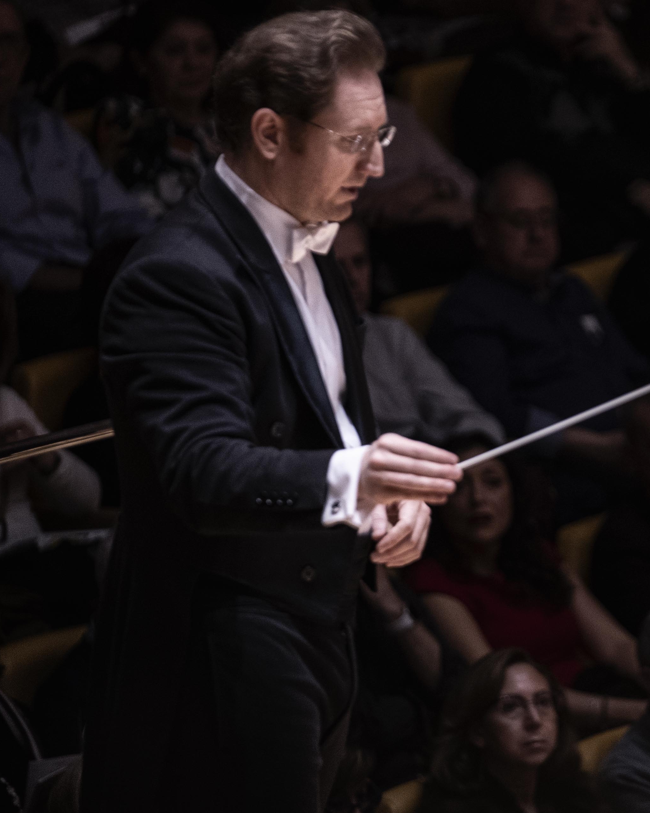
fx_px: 8824
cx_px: 710
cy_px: 381
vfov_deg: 5.3
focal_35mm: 367
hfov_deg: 4.2
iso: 1600
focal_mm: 167
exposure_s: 1/200
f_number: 2.8
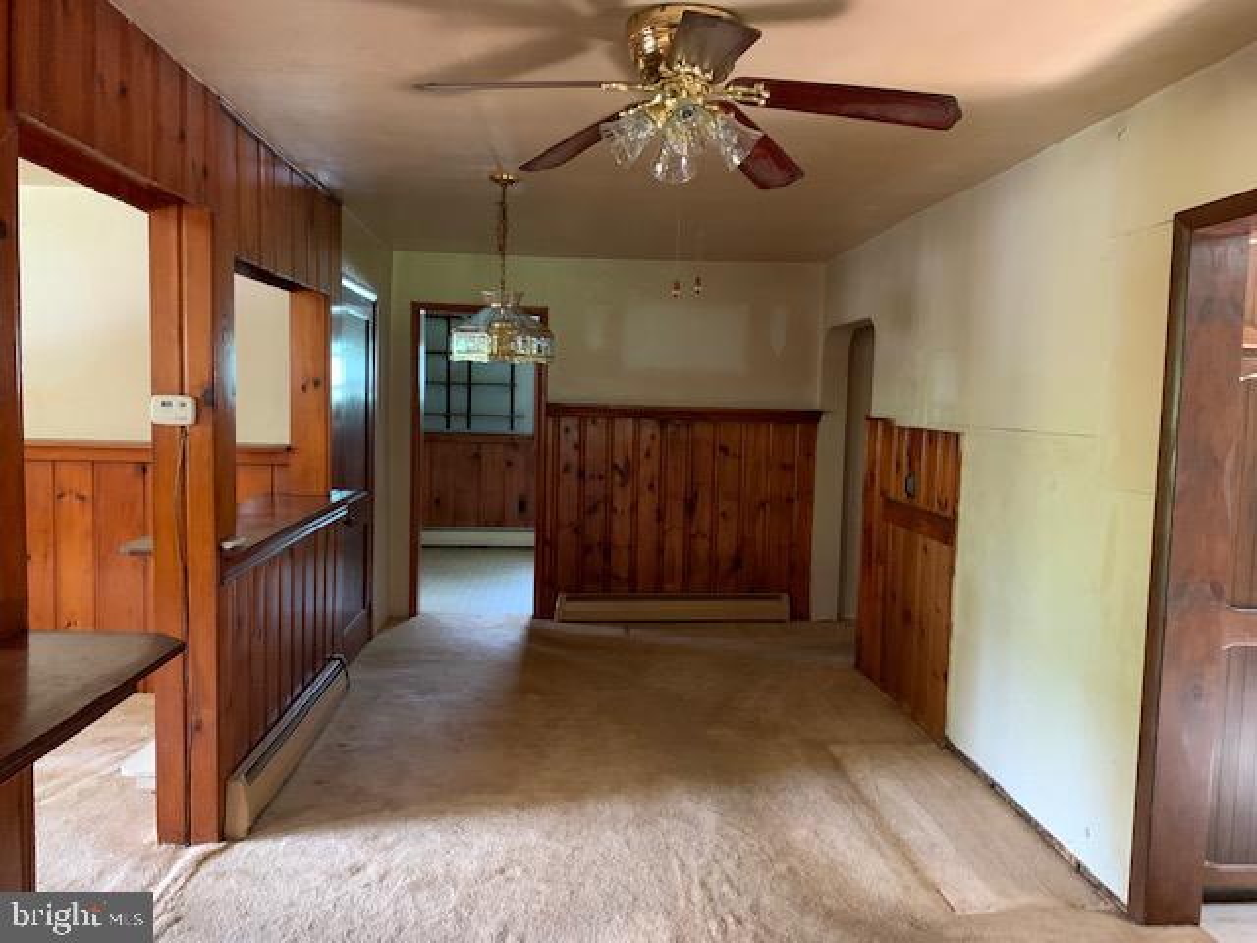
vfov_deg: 53.1
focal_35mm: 26
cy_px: 472
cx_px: 628
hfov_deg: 67.3
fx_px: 944
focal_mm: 4.25
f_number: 1.8
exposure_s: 1/31
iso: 400
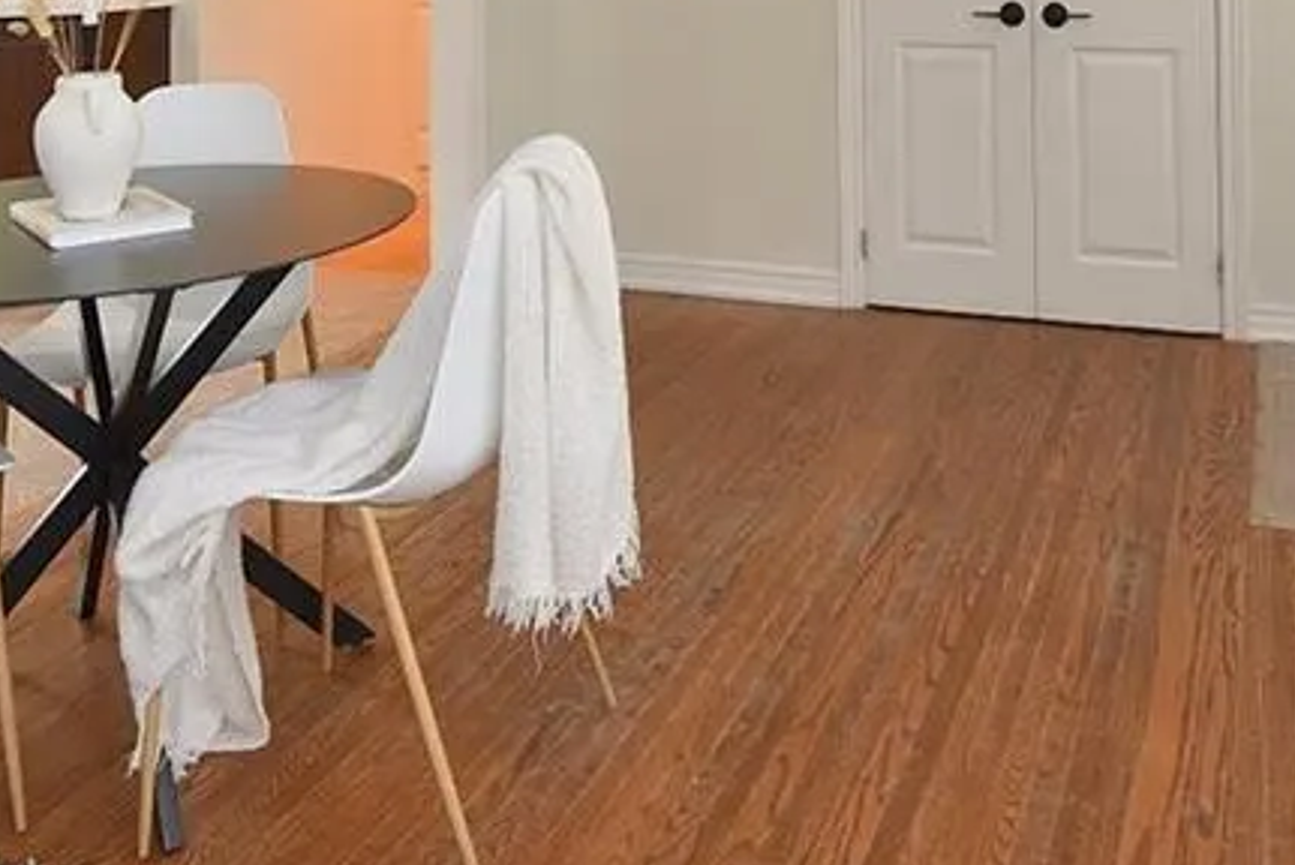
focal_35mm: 38
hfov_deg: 50.4
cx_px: 760
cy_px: -122
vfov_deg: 30.7
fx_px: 1368
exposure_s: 1/60
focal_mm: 16
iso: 500
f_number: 6.3
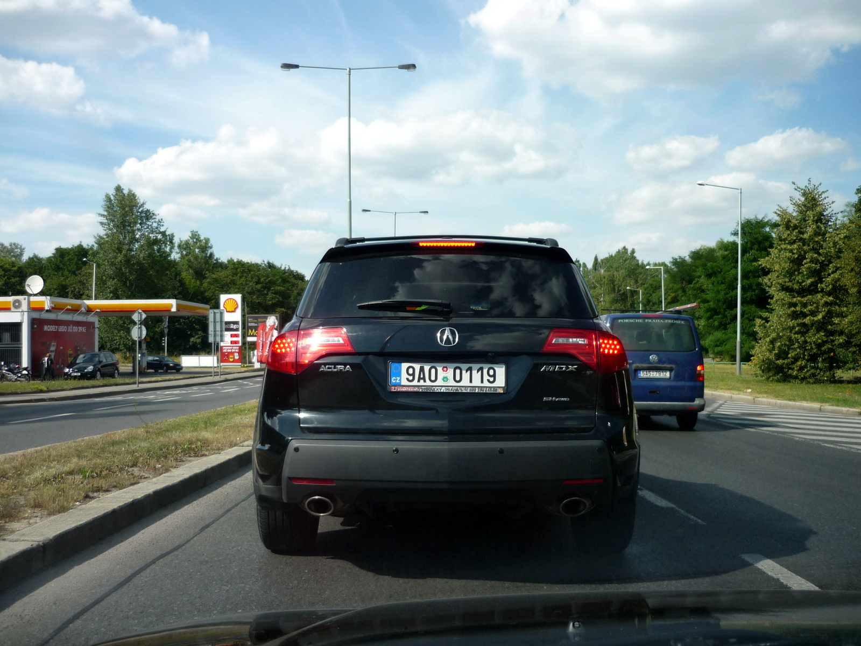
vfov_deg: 42.9
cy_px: 323
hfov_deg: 55.4
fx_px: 821
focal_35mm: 33
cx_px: 430
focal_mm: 5.5
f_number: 2.8
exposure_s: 1/800
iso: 100
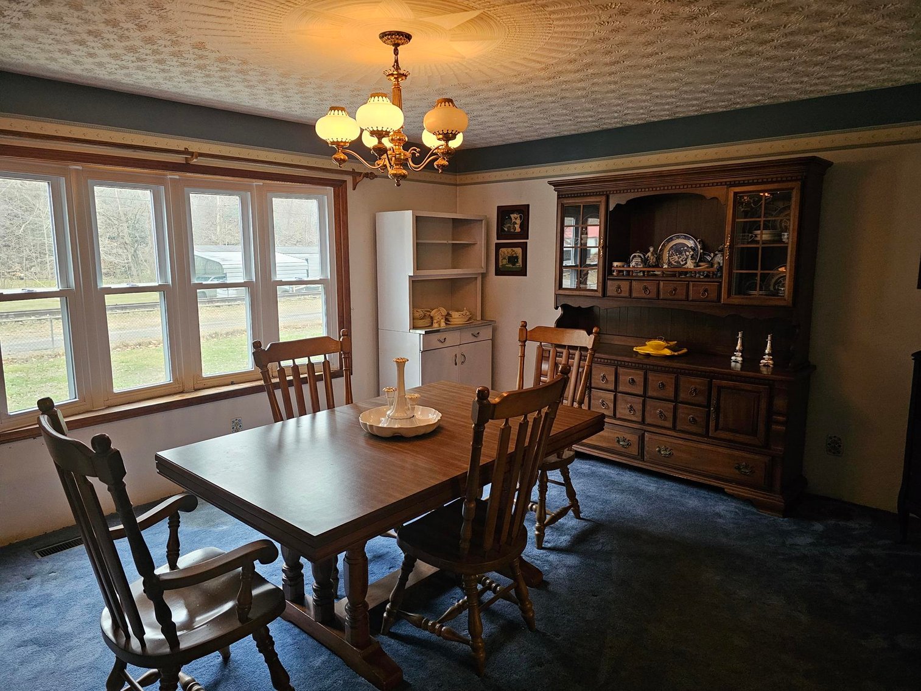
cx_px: 460
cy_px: 346
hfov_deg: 73.9
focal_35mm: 23
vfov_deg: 58.9
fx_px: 612
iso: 800
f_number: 1.7
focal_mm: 6.3
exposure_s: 1/120
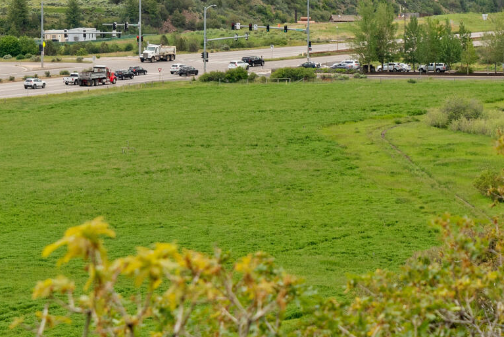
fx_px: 3836
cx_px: 478
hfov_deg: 7.5
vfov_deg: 5.0
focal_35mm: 274
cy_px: -244
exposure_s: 1/250
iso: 160
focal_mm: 70
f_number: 7.1
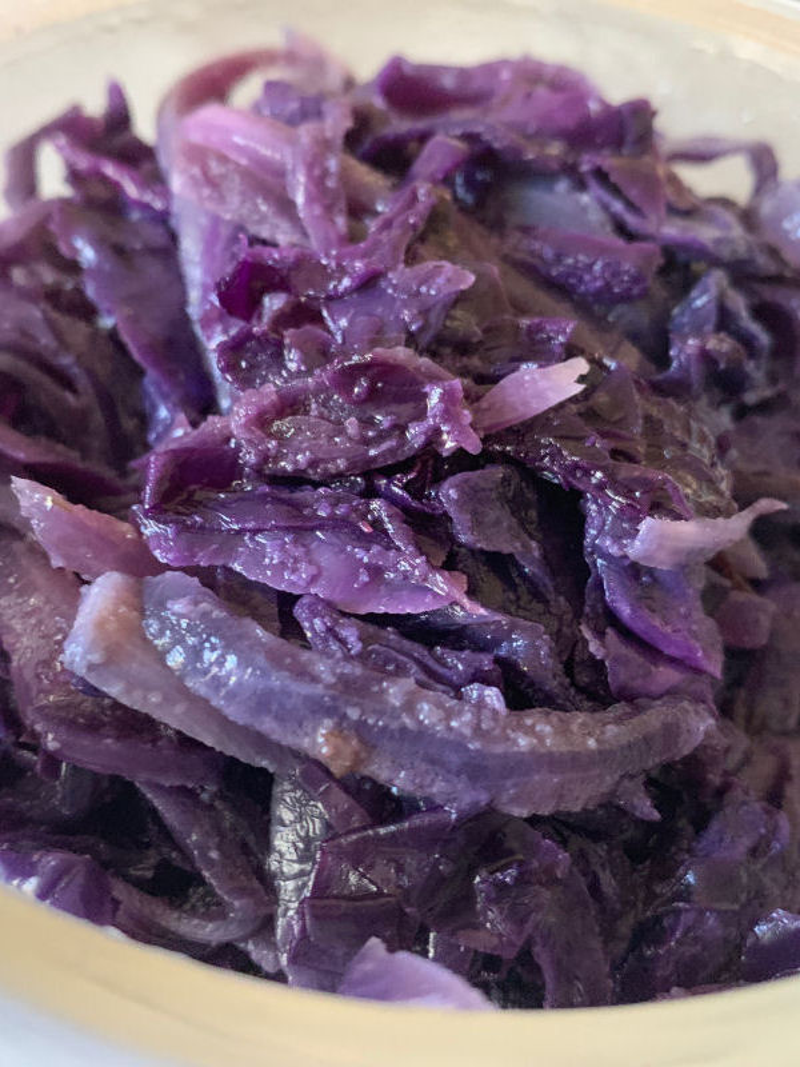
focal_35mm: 26
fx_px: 801
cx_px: 400
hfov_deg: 53.1
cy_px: 534
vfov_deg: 67.3
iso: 400
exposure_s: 1/32
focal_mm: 4.25
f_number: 1.8
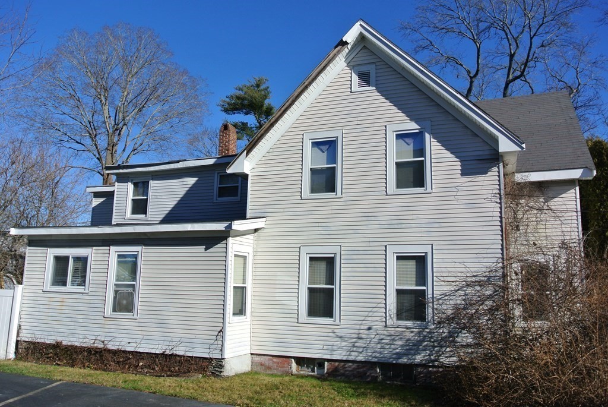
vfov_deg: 43.7
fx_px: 507
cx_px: 304
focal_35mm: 30
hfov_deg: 61.9
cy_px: 204
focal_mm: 11.4
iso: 100
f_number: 5
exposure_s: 1/800
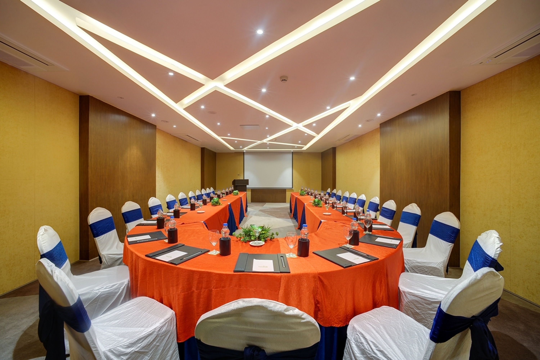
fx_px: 210
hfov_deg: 104.3
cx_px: 270
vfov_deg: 81.2
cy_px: 180
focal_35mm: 14
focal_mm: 14
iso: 250
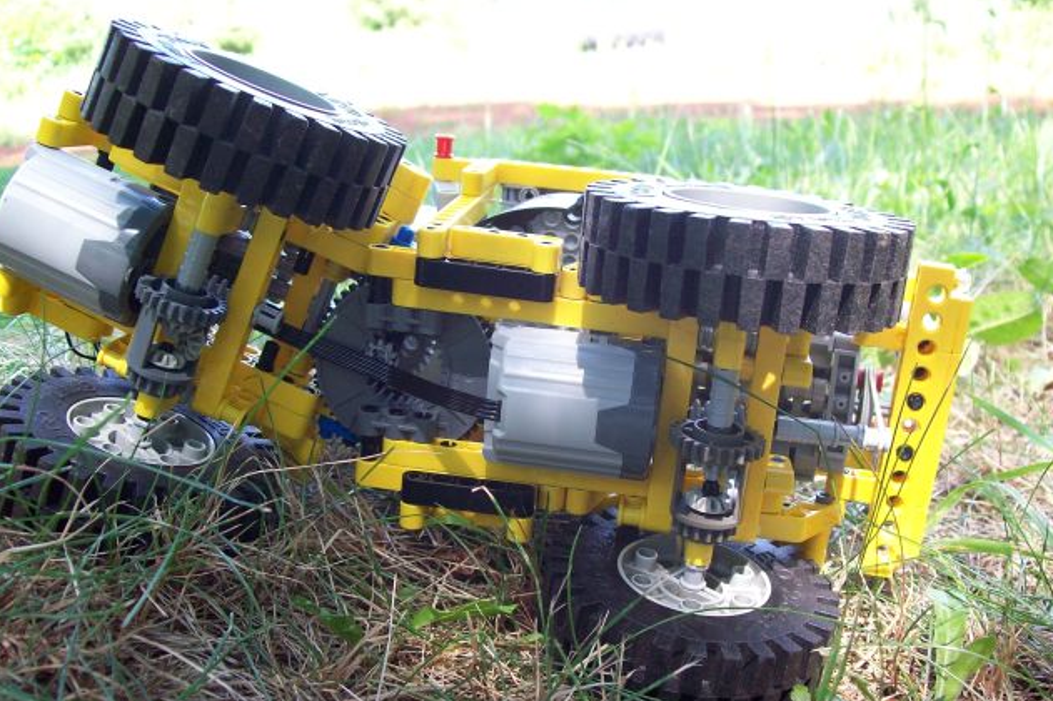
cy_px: 359
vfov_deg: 35.0
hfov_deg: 50.7
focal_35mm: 38
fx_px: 1111
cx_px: 521
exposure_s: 1/71.5
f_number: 2.7
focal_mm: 6
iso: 80
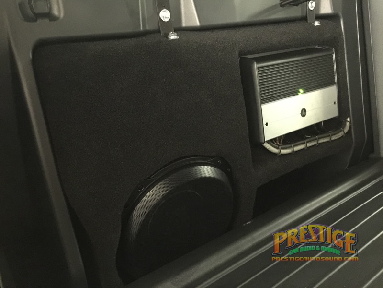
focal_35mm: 29
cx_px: 192
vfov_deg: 48.2
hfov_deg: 61.7
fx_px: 321
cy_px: 144
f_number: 2.2
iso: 500
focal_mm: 4.15
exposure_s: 1/4
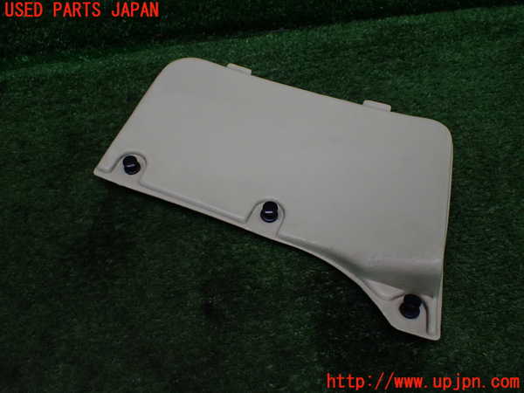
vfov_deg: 46.8
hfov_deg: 60.0
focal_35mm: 30
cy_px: 196
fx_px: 454
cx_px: 262
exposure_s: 1/125
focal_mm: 5.4
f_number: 2.3
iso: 160
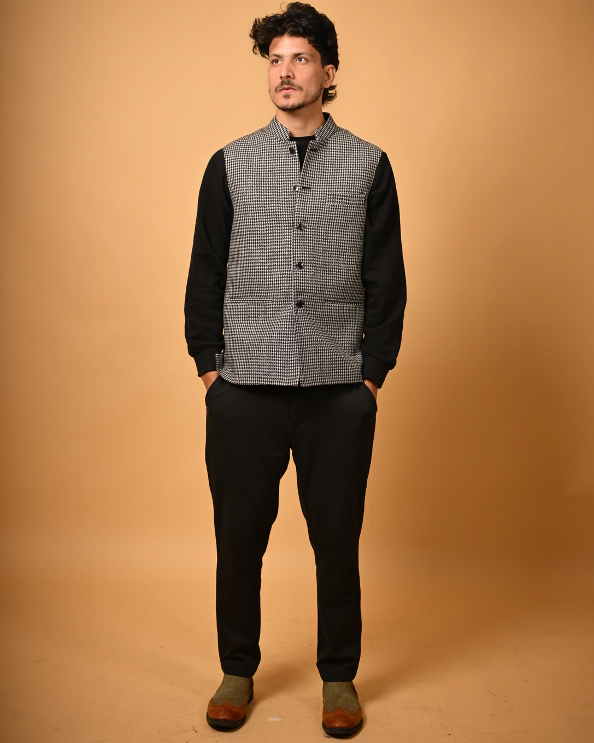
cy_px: 349
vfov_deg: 33.0
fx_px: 1252
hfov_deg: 26.7
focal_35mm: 57
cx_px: 294
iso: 200
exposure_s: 1/1250
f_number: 2.2
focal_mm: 50
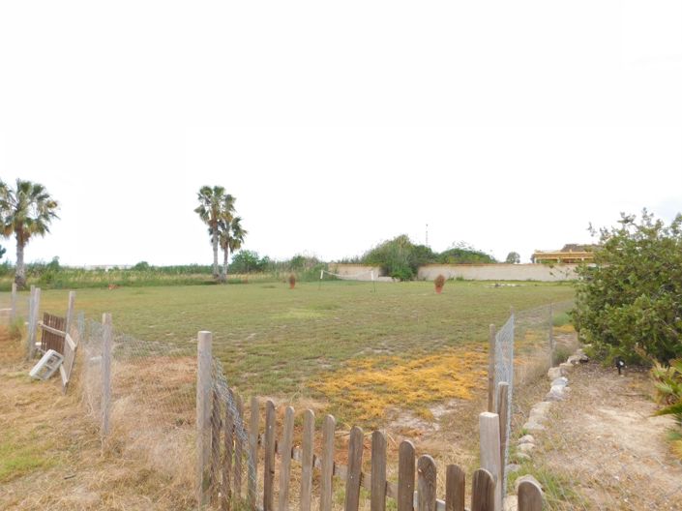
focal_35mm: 23
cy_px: 256
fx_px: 453
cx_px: 341
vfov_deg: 58.8
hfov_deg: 74.0
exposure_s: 1/1000
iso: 125
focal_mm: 4
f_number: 3
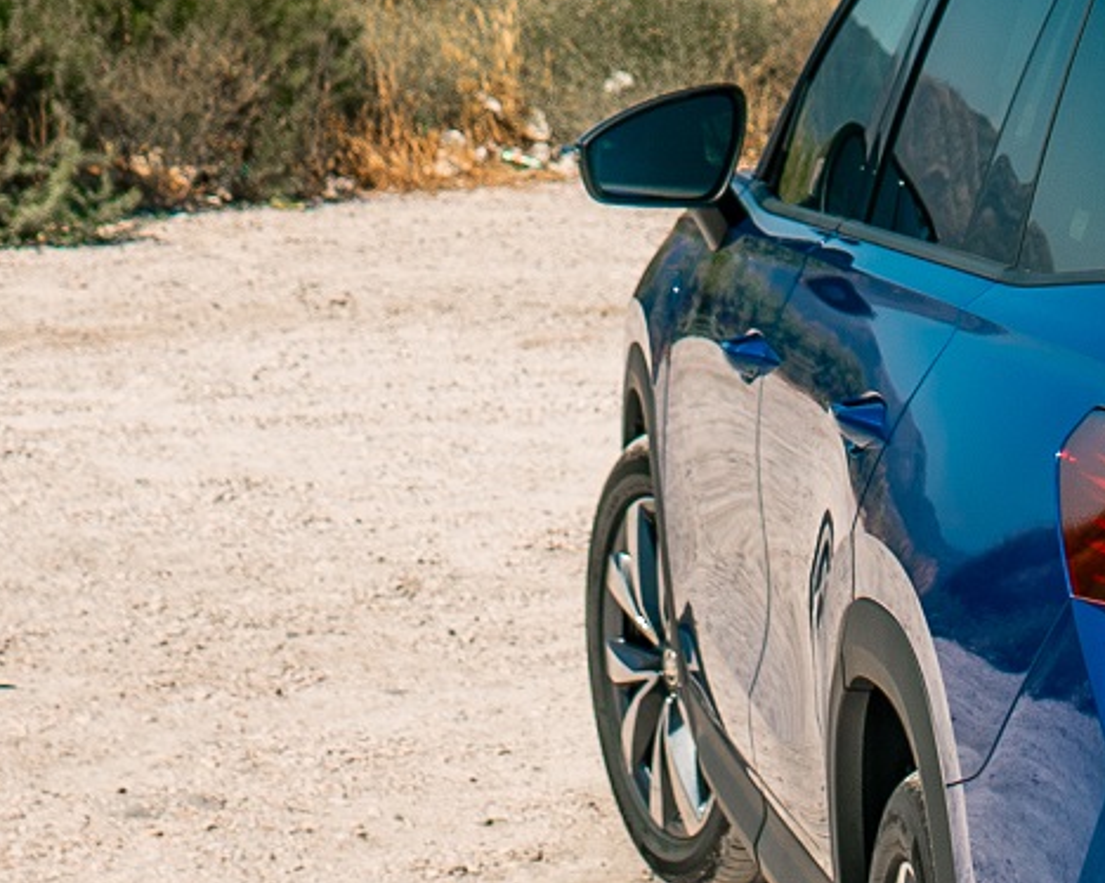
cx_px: 980
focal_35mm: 160
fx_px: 5230
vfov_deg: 9.6
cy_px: 323
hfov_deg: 12.0
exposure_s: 1/3200
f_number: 3.5
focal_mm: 28
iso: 100
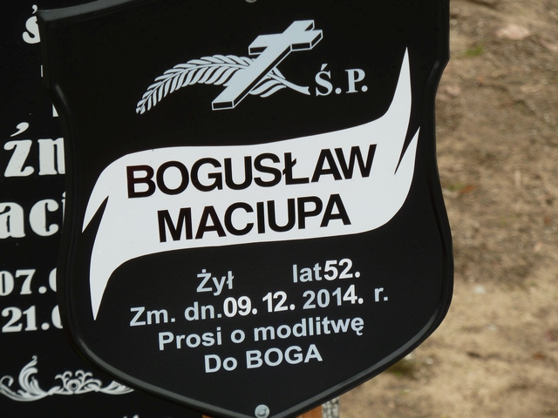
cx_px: 279
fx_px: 2934
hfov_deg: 10.9
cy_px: 209
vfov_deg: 8.2
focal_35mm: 182
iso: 80
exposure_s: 1/100
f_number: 4.5
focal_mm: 29.9
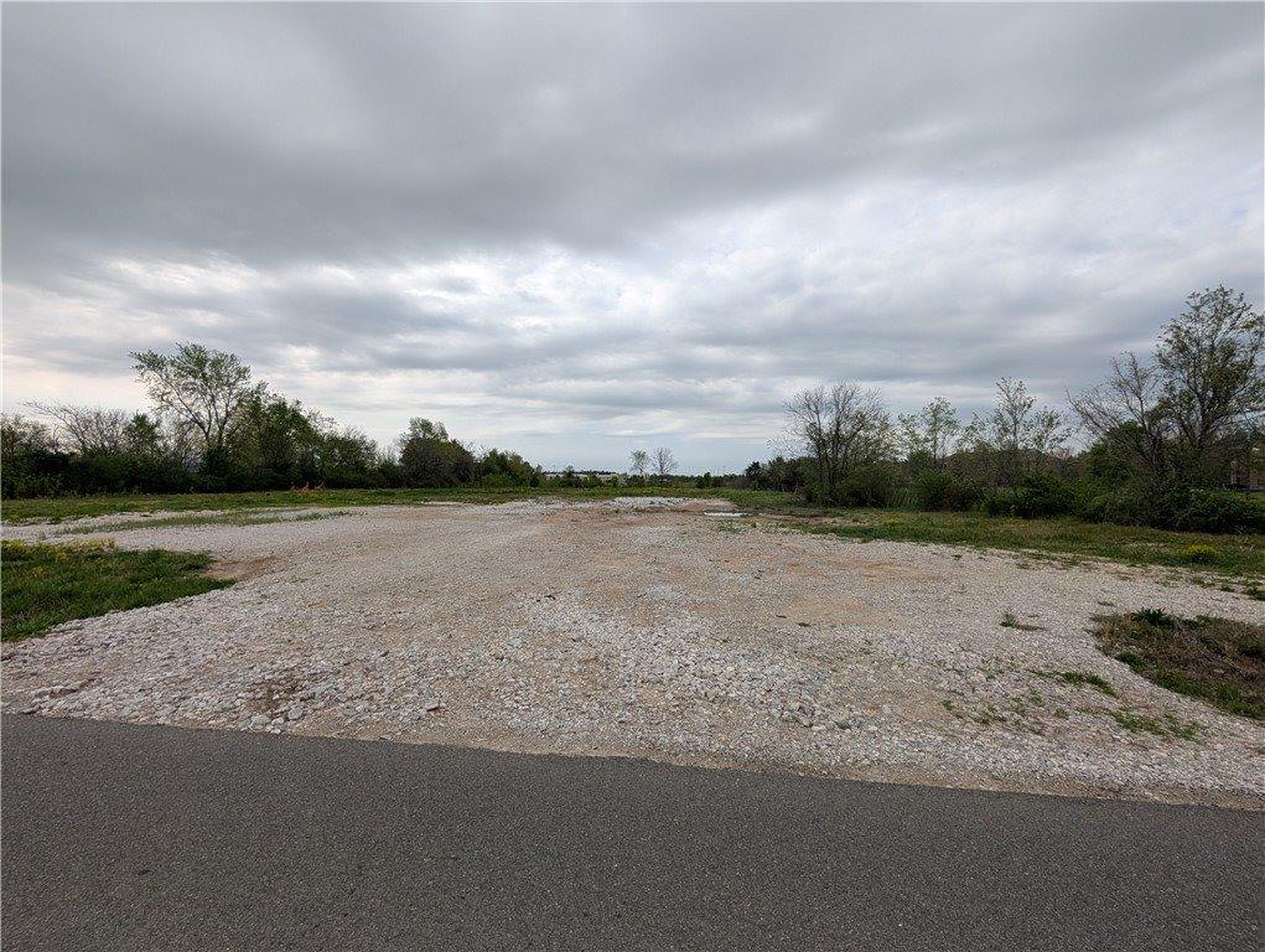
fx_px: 439
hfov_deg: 110.5
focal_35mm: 12
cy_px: 476
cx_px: 632
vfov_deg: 94.6
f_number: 1.7
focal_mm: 2.02
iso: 51
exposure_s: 1/3663
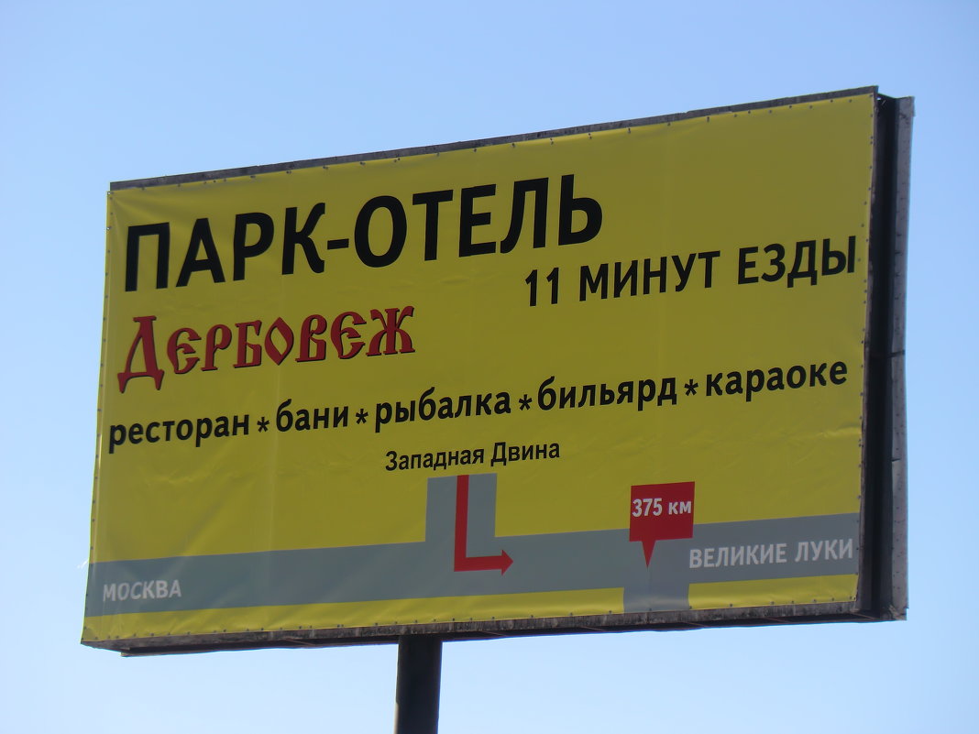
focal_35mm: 168
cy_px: 367
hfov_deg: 11.8
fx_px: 4751
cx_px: 490
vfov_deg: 8.8
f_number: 4.8
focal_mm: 30.1
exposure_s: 1/400
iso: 64
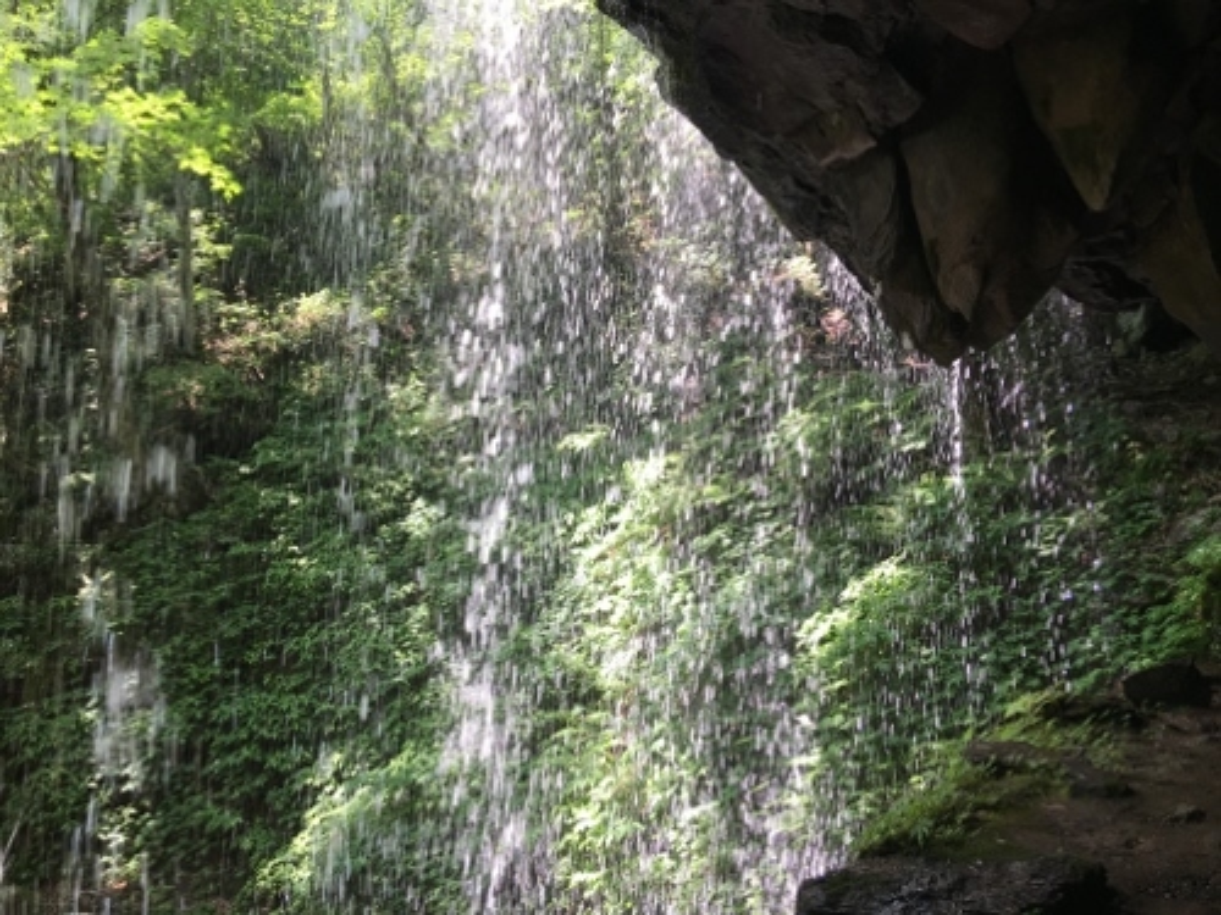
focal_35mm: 29
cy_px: 458
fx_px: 1023
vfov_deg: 48.2
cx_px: 610
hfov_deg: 61.7
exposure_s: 1/120
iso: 32
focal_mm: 4.15
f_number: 2.2
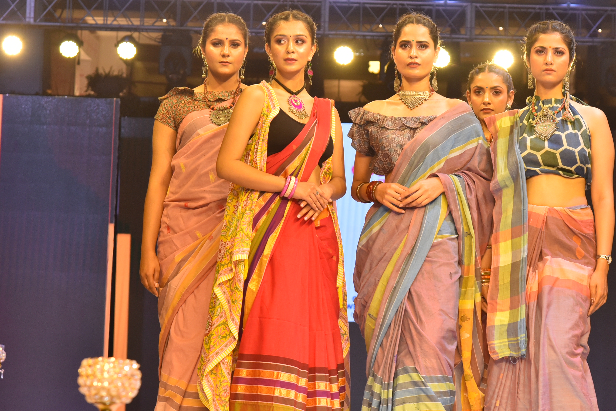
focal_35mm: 121
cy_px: 204
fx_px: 2071
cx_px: 374
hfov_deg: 16.9
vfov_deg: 11.3
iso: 500
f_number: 5.6
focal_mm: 78
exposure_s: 1/160
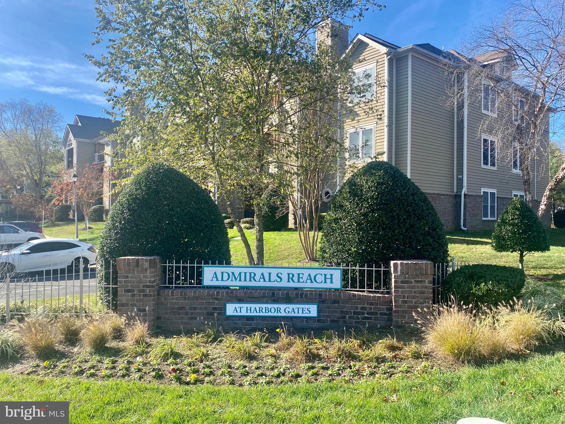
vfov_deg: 53.1
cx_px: 282
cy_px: 212
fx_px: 424
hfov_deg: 67.3
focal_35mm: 26
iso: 32
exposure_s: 1/1007
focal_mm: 4.25
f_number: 1.8
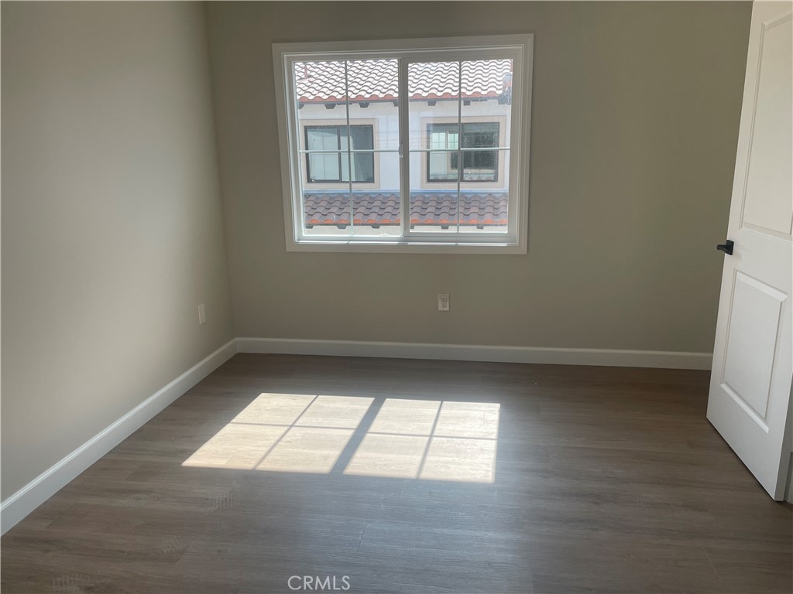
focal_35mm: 26
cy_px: 297
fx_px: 596
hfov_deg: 67.3
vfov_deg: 53.1
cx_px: 396
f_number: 1.6
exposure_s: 1/593
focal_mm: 4.2
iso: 32
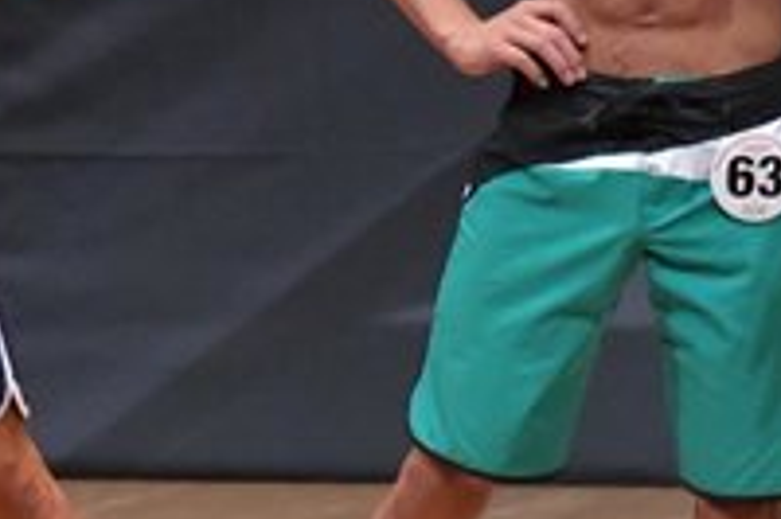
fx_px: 20159
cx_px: 100
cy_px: 195
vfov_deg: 1.5
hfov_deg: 2.2
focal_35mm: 930
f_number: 5.6
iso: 8000
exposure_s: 1/400
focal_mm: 160
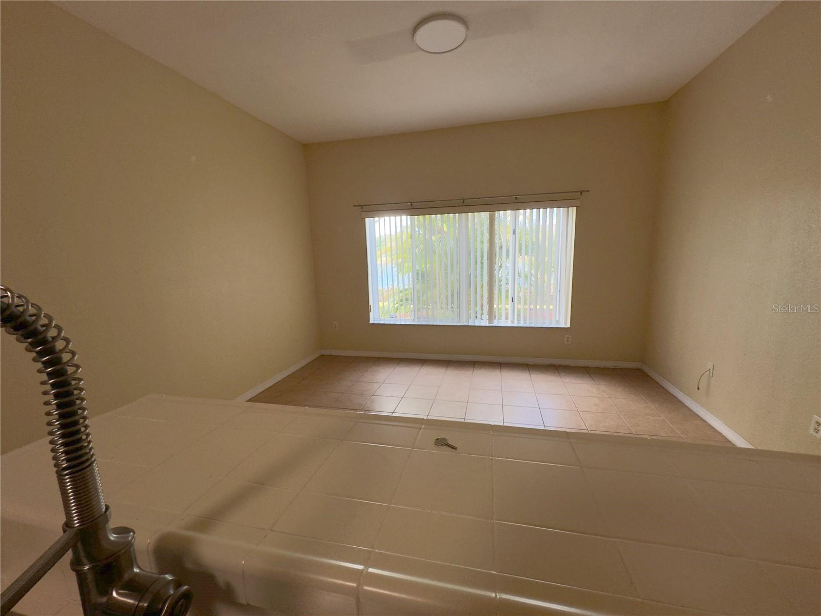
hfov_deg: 102.1
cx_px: 410
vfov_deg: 85.7
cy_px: 308
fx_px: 332
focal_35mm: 14
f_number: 2.2
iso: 160
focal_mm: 2.22
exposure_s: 1/120
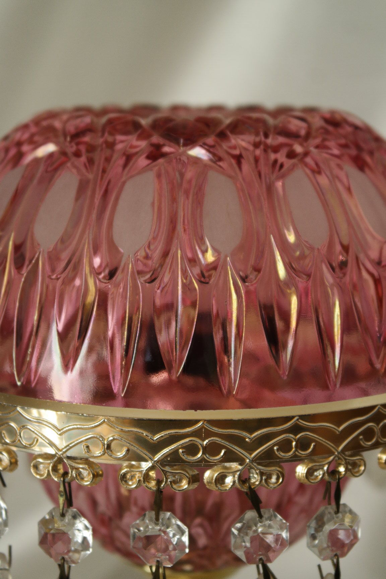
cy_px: 290
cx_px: 193
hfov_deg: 17.7
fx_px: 1238
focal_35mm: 77
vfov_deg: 26.3
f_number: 5.6
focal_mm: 50
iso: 400
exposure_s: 1/30
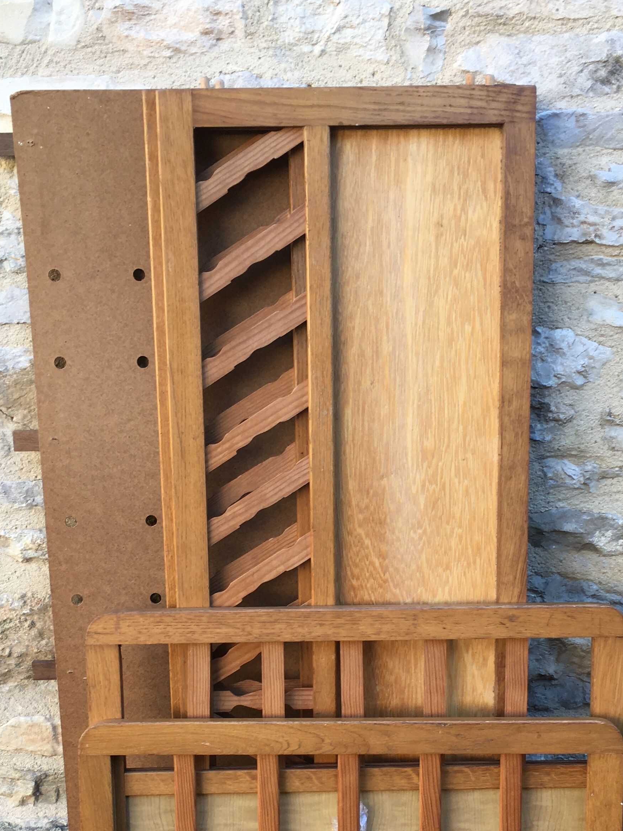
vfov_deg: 37.3
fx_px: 1200
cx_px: 324
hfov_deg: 29.1
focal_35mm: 50
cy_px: 623
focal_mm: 4.15
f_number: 2.2
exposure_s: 1/100
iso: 32
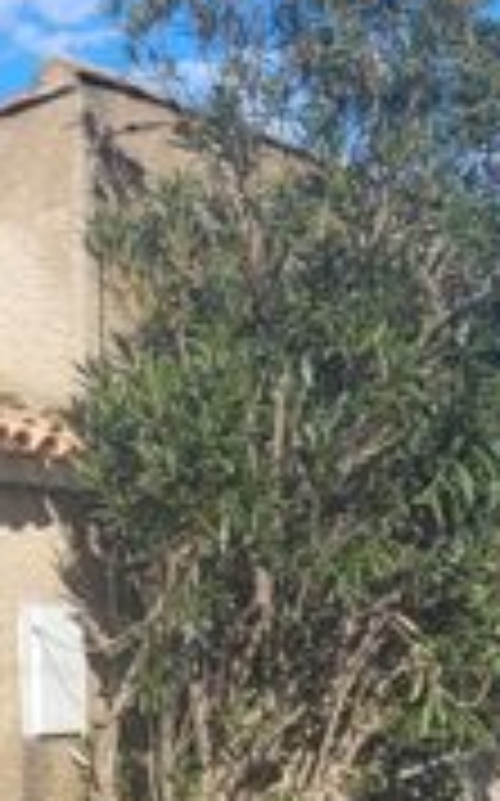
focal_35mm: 109
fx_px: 2380
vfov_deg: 19.1
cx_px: -660
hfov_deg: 10.5
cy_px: 328
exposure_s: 1/2572
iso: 40
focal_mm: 5.4
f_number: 1.8
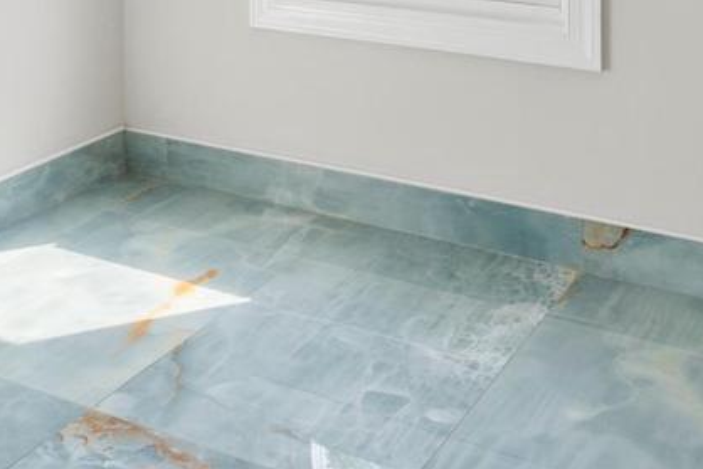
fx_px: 1211
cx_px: 155
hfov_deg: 31.6
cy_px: -229
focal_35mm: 62
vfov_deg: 19.3
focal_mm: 12
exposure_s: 1/8
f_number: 11
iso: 250
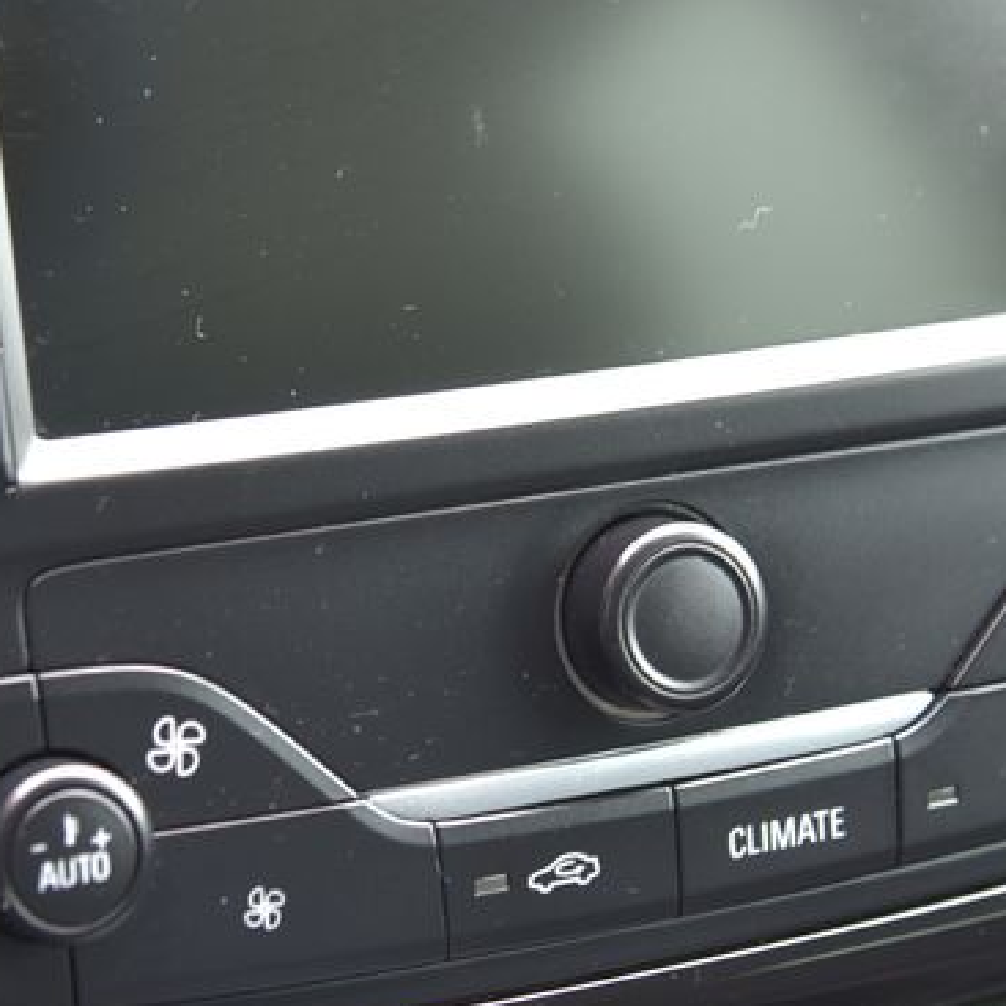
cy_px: 252
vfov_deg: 15.2
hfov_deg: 15.3
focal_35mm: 114
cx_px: 400
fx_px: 3748
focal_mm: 48
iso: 500
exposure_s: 1/15
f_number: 4
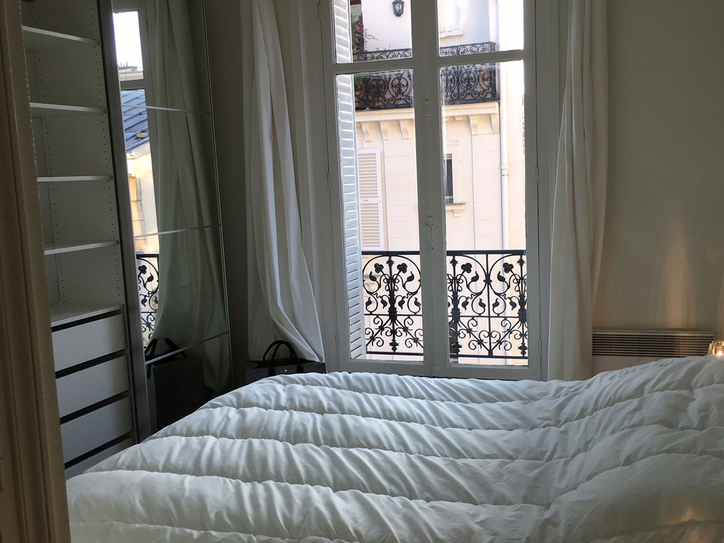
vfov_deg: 36.8
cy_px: 299
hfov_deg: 47.7
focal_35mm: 39
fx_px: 816
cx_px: 420
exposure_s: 1/100
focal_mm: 4.15
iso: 25
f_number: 2.2
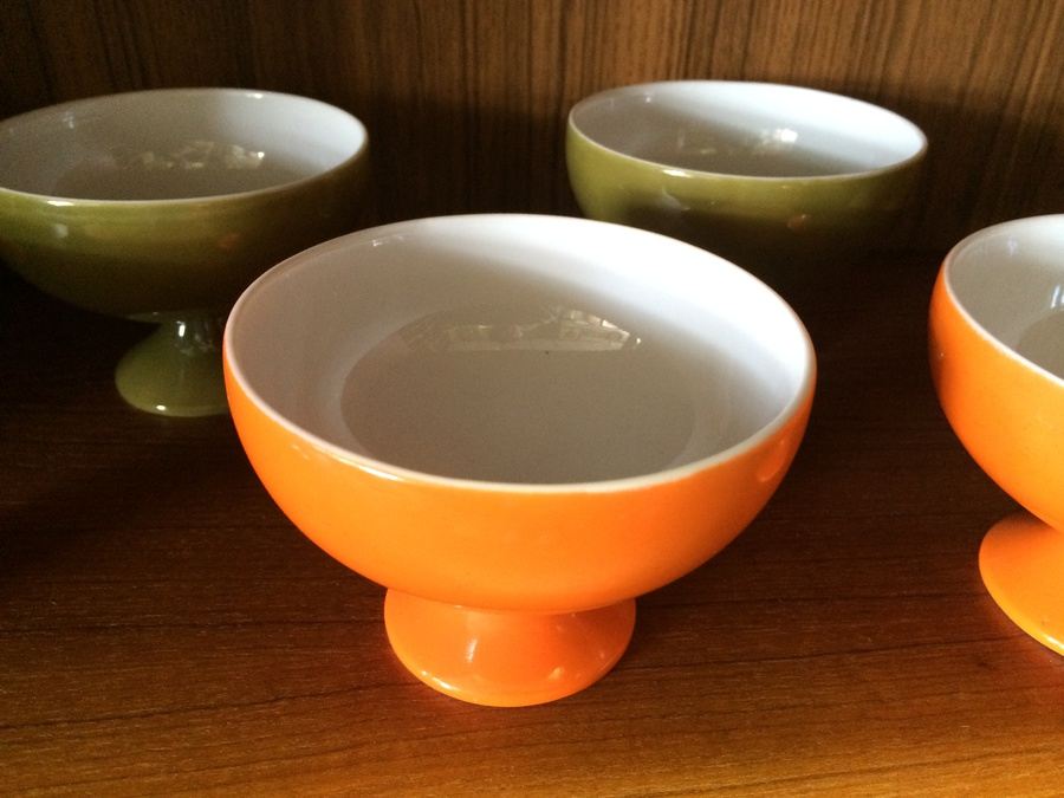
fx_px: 922
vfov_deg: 46.8
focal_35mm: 30
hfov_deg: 60.0
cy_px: 399
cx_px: 532
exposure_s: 1/17
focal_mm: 4.12
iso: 320
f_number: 2.2
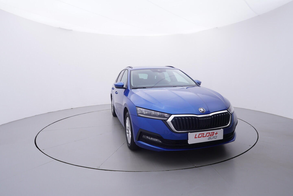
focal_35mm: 22
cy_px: 98
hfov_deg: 77.3
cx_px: 146
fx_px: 183
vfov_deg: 56.2
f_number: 5
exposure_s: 1/80
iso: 200
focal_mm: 15
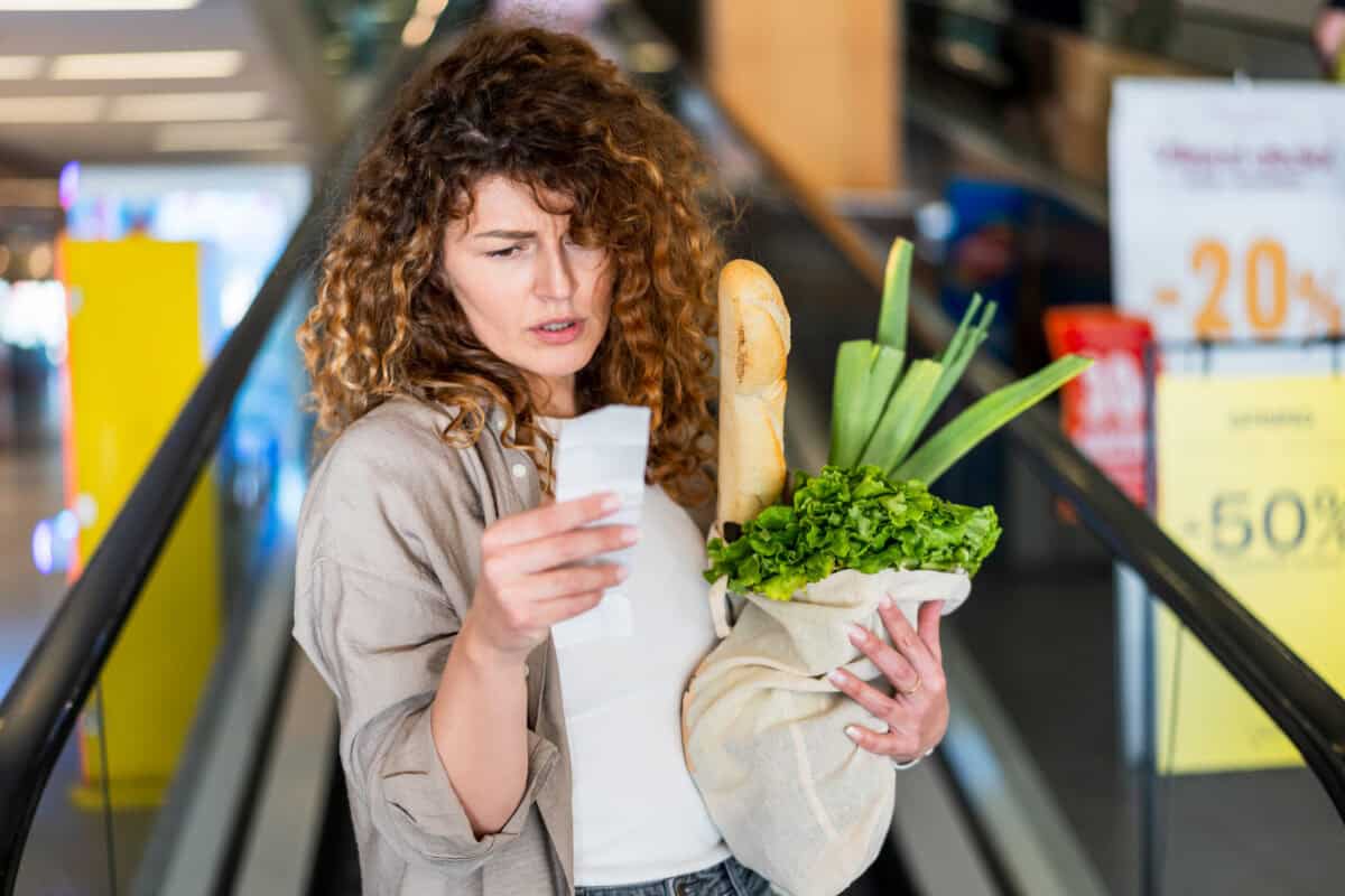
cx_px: 672
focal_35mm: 55
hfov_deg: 36.2
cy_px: 448
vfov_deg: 24.6
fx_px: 2055
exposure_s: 1/250
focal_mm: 55
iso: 320
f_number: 1.8
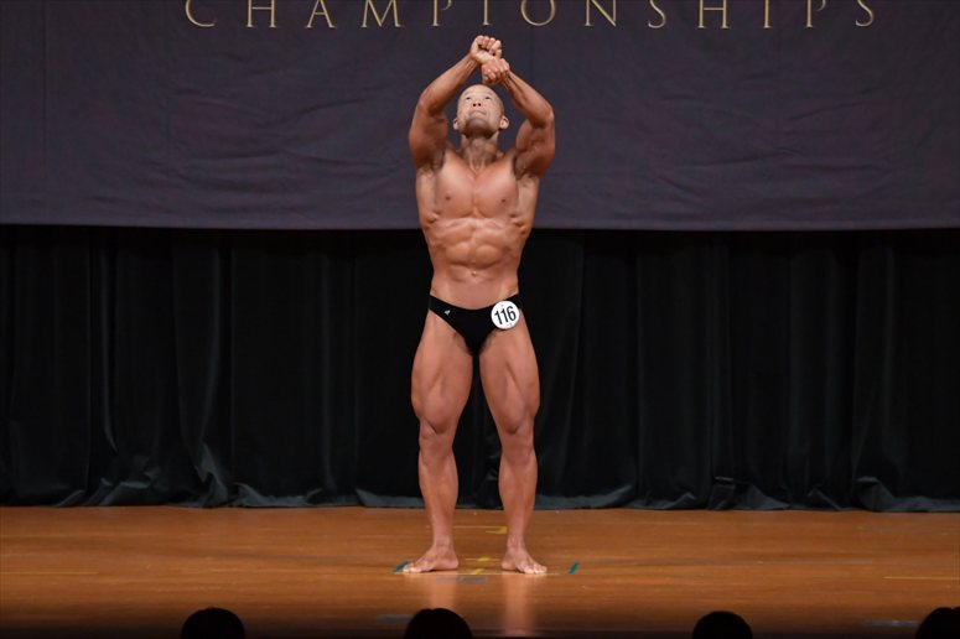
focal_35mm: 255
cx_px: 480
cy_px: 320
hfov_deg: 8.1
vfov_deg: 5.4
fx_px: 6797
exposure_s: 1/400
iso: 4000
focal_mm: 170
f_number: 5.6
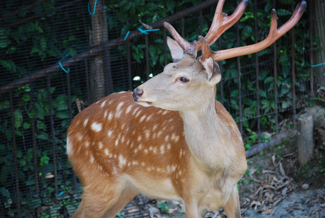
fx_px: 1573
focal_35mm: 174
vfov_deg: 7.9
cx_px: 162
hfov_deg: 11.8
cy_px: 109
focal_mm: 116
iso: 250
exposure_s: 1/125
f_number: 4.8
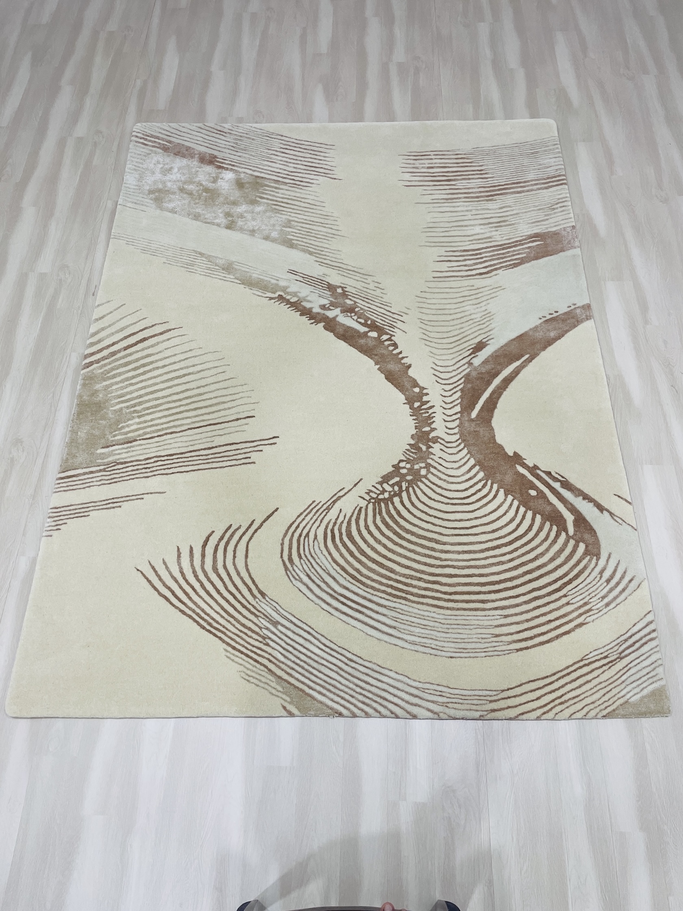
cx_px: 342
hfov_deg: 53.1
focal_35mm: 26
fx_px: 684
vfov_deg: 67.3
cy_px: 456
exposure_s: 1/100
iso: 125
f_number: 1.6
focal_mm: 4.2
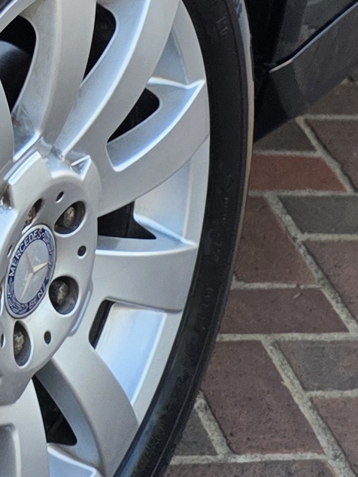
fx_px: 1998
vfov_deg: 12.8
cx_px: -284
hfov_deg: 9.7
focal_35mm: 145
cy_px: -257
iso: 50
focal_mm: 6.25
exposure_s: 1/359
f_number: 1.7
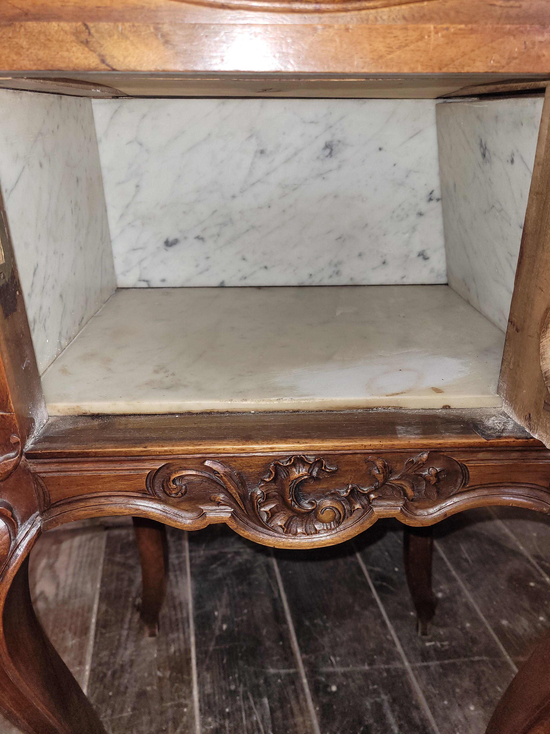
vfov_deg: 67.3
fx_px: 551
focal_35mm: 26
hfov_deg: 53.1
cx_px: 275
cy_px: 367
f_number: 1.8
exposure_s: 1/50
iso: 64
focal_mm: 5.4
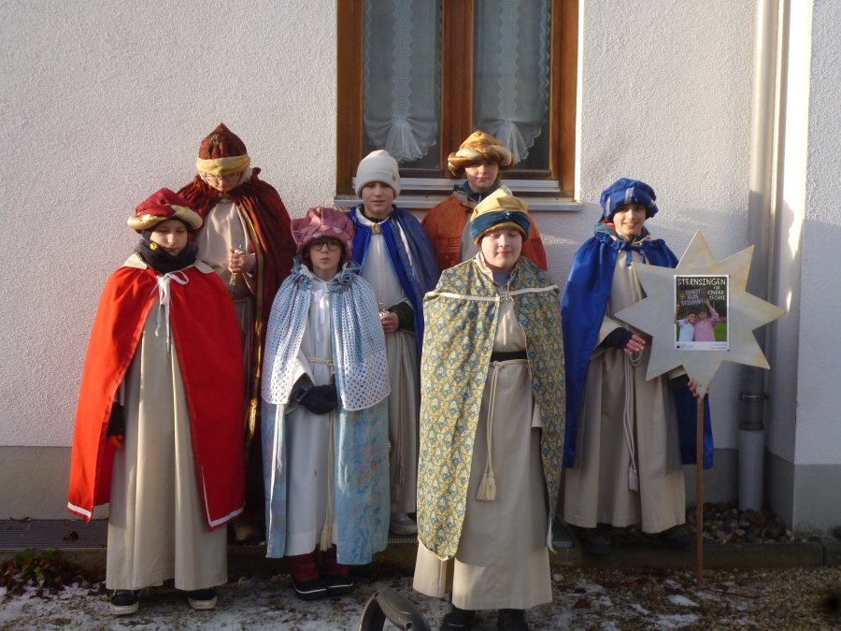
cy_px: 316
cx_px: 420
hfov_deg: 39.7
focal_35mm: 48
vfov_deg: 30.3
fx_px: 1166
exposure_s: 1/200
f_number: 4
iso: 100
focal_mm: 8.6
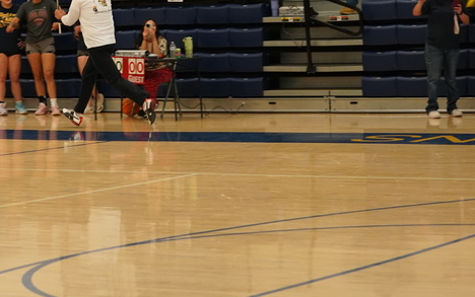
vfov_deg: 8.4
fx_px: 2020
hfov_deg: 13.3
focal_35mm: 156
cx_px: 36
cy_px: -33
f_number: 2.8
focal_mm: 70
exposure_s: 1/160
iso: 3200
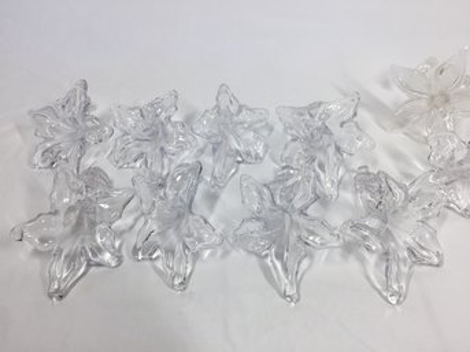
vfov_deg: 48.2
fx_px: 394
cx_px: 235
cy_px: 176
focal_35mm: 29
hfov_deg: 61.7
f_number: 2.2
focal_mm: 4.15
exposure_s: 1/165
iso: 32
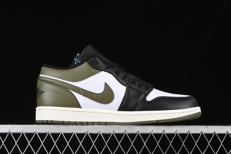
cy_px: 77
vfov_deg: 18.2
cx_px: 116
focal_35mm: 75
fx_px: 481
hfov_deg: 27.0
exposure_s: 1/60
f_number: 6.3
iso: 160
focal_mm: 50
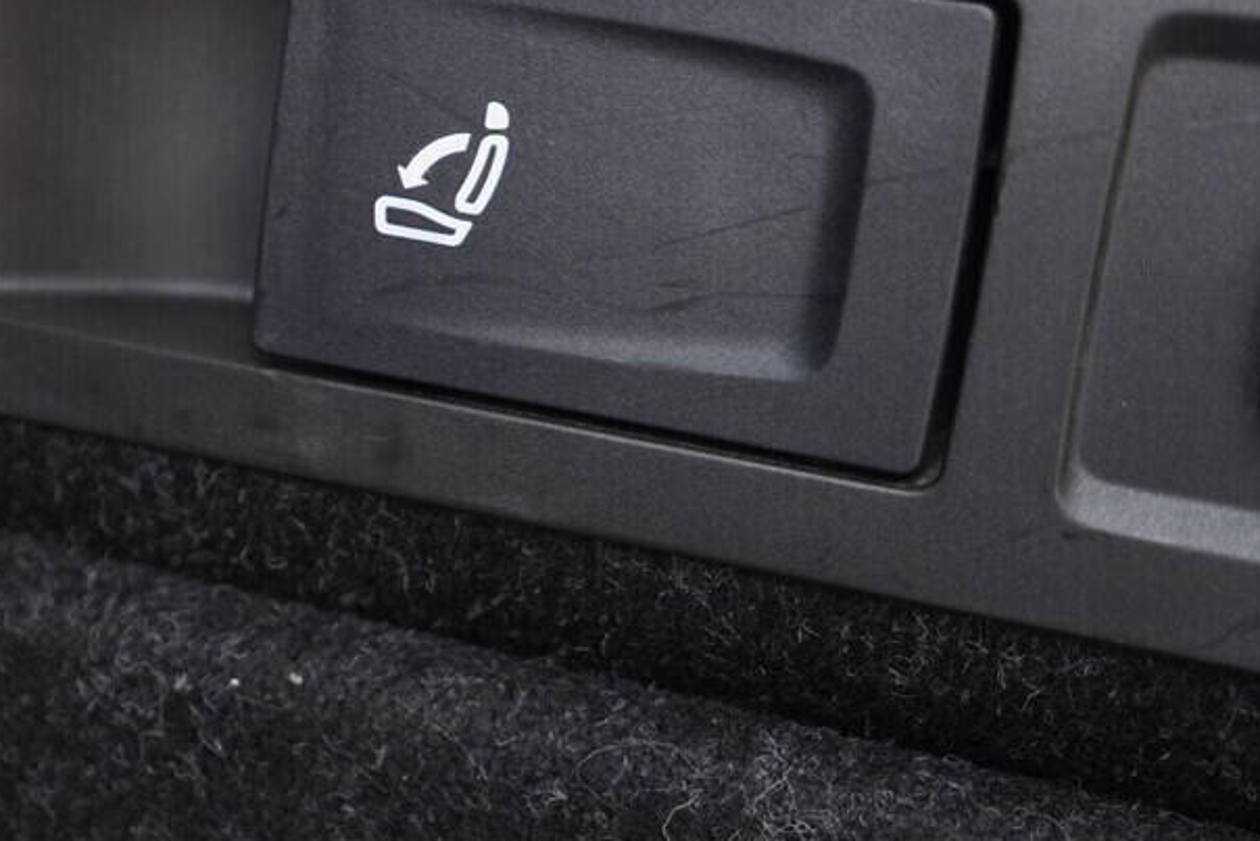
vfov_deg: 22.2
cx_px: 321
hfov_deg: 32.3
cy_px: 304
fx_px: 2135
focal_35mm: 61
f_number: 2.8
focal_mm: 24
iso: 500
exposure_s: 1/40
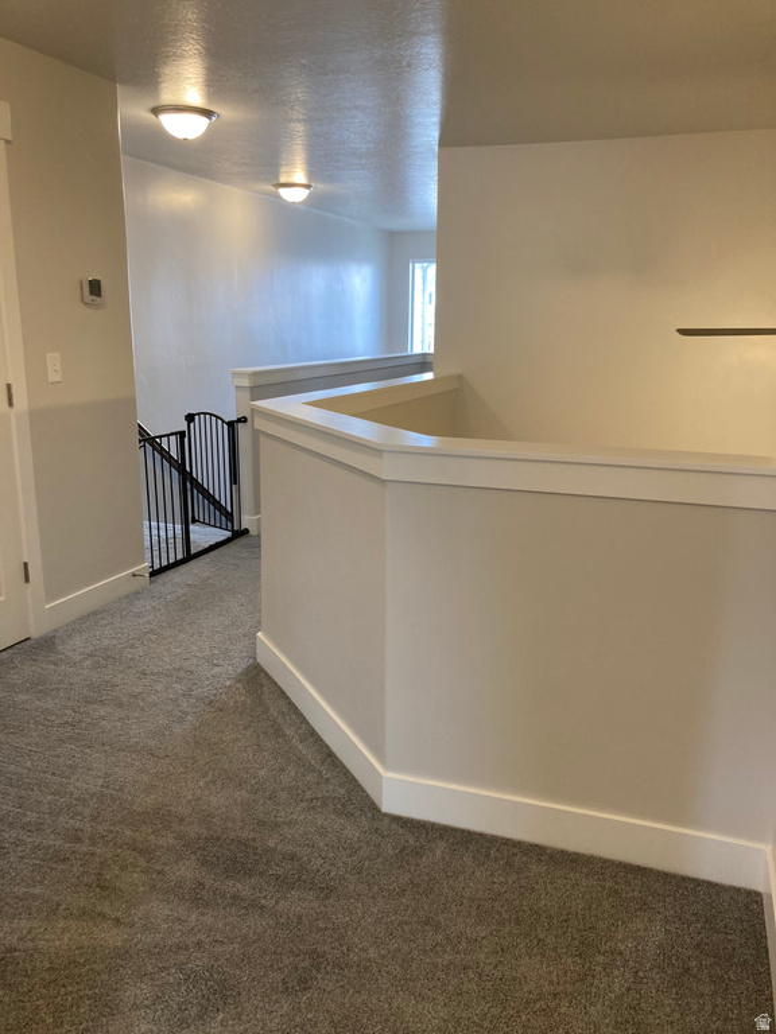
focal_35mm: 28
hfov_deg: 49.7
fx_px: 837
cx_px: 388
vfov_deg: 63.4
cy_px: 517
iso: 100
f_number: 1.8
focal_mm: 3.99
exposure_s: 1/60
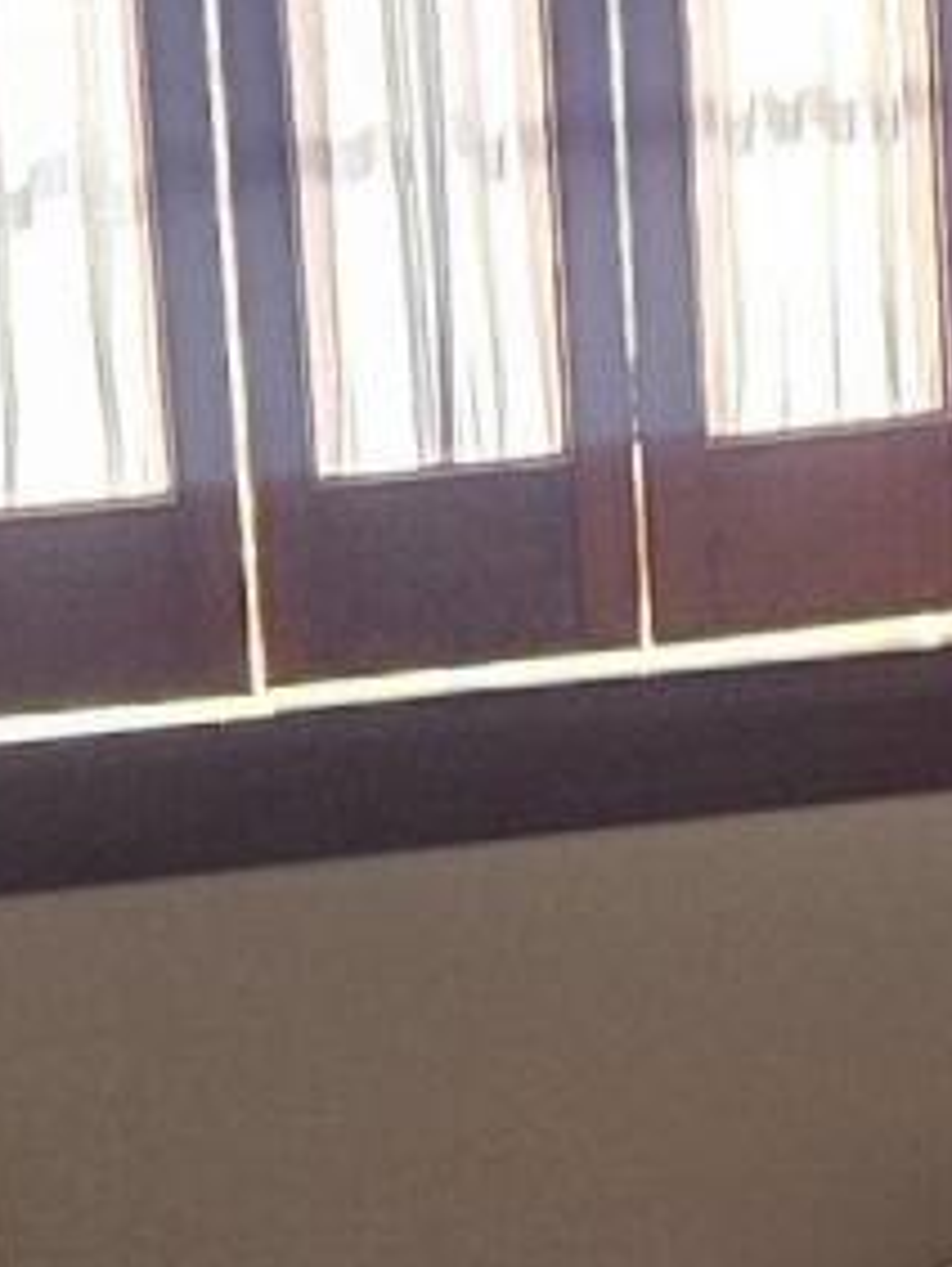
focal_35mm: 163
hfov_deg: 8.8
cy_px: 13
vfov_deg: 12.0
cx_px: 1594
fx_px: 5968
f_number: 1.8
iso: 200
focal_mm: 5.4
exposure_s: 1/120
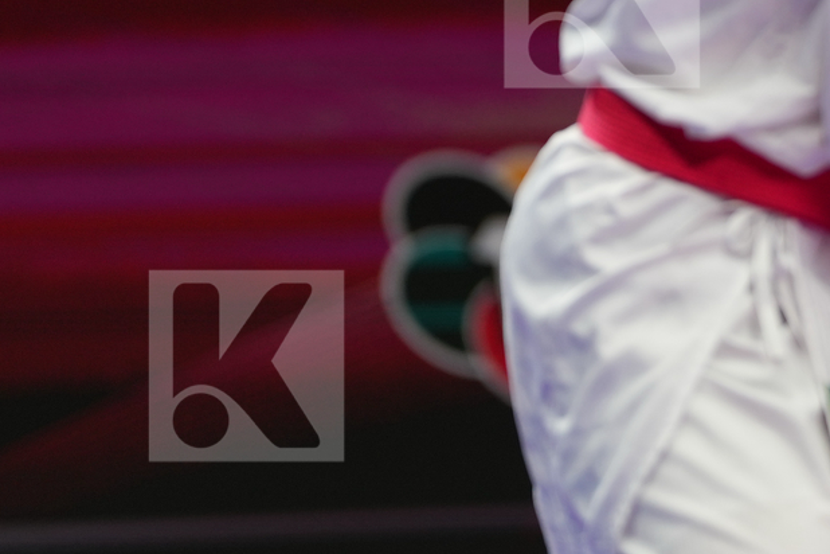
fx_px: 17913
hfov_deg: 2.7
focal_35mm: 777
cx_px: 958
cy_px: -7
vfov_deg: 1.8
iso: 400
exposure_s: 1/1000
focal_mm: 200
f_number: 2.8
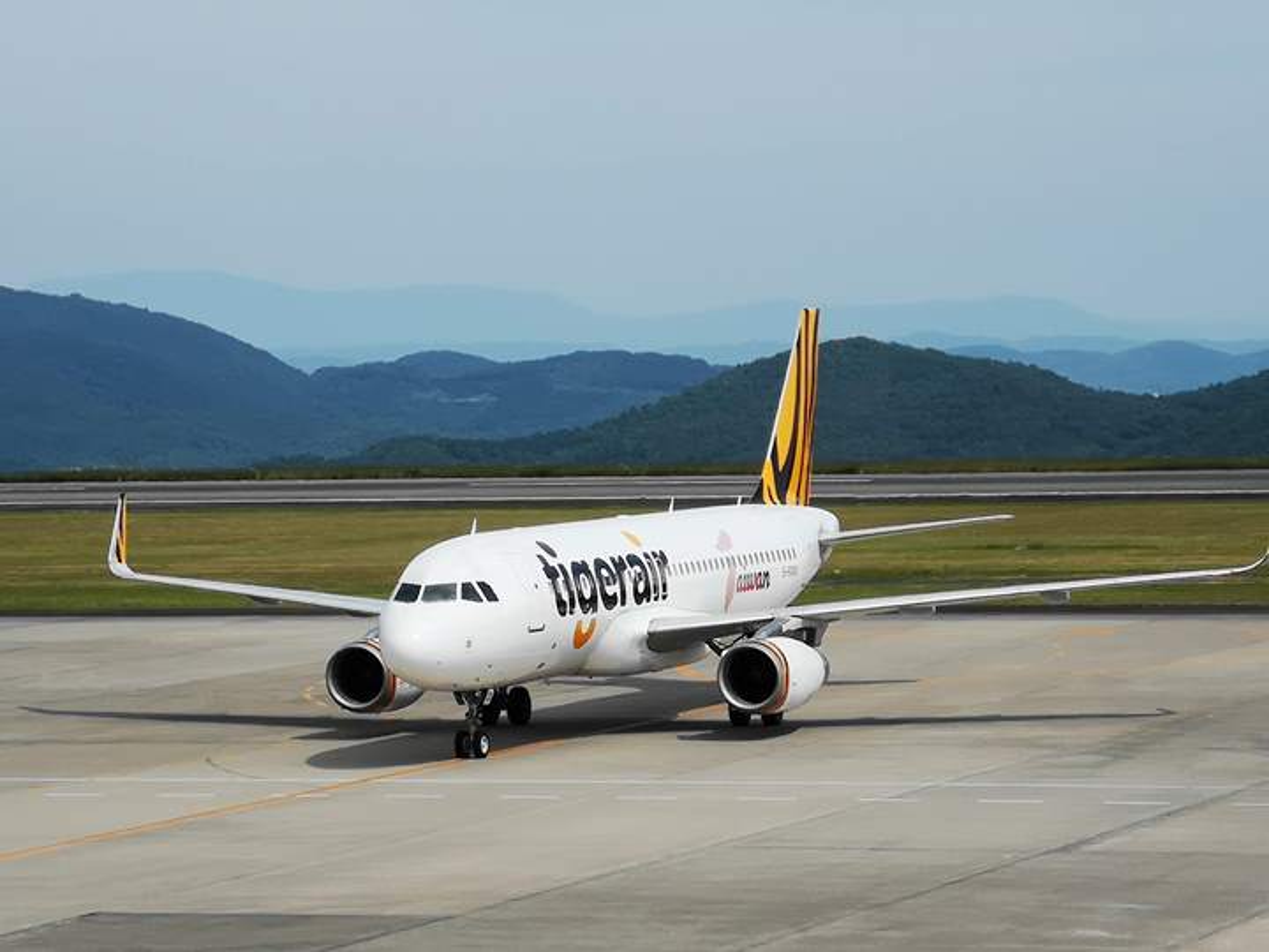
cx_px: 634
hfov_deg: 12.7
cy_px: 476
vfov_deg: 9.5
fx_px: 5719
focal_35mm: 156
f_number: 2.4
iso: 50
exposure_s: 1/1795
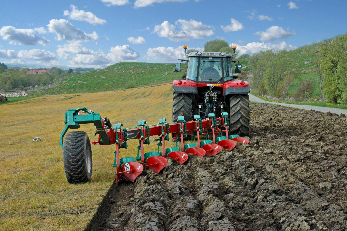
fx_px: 693
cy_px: 116
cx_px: 174
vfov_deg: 18.9
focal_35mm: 72
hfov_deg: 28.1
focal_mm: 48
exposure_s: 1/640
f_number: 13
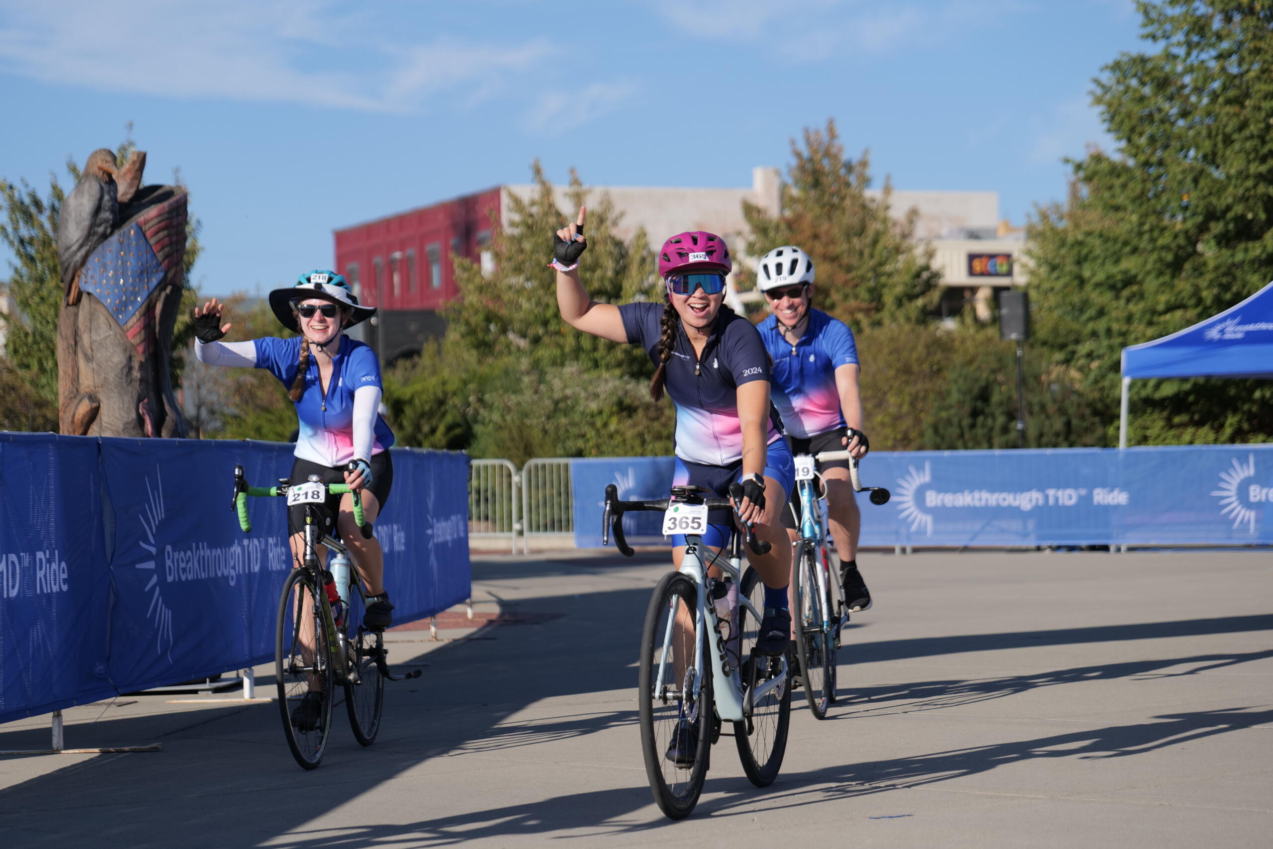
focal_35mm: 105
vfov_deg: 13.0
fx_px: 3713
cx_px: 636
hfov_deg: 19.5
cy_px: 424
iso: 200
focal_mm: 105
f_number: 4
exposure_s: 1/1600
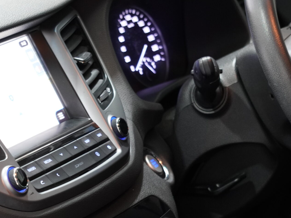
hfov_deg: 9.0
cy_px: 195
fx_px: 1849
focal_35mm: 220
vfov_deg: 6.7
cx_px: 80
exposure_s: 1/13
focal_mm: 75
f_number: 5
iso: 1250
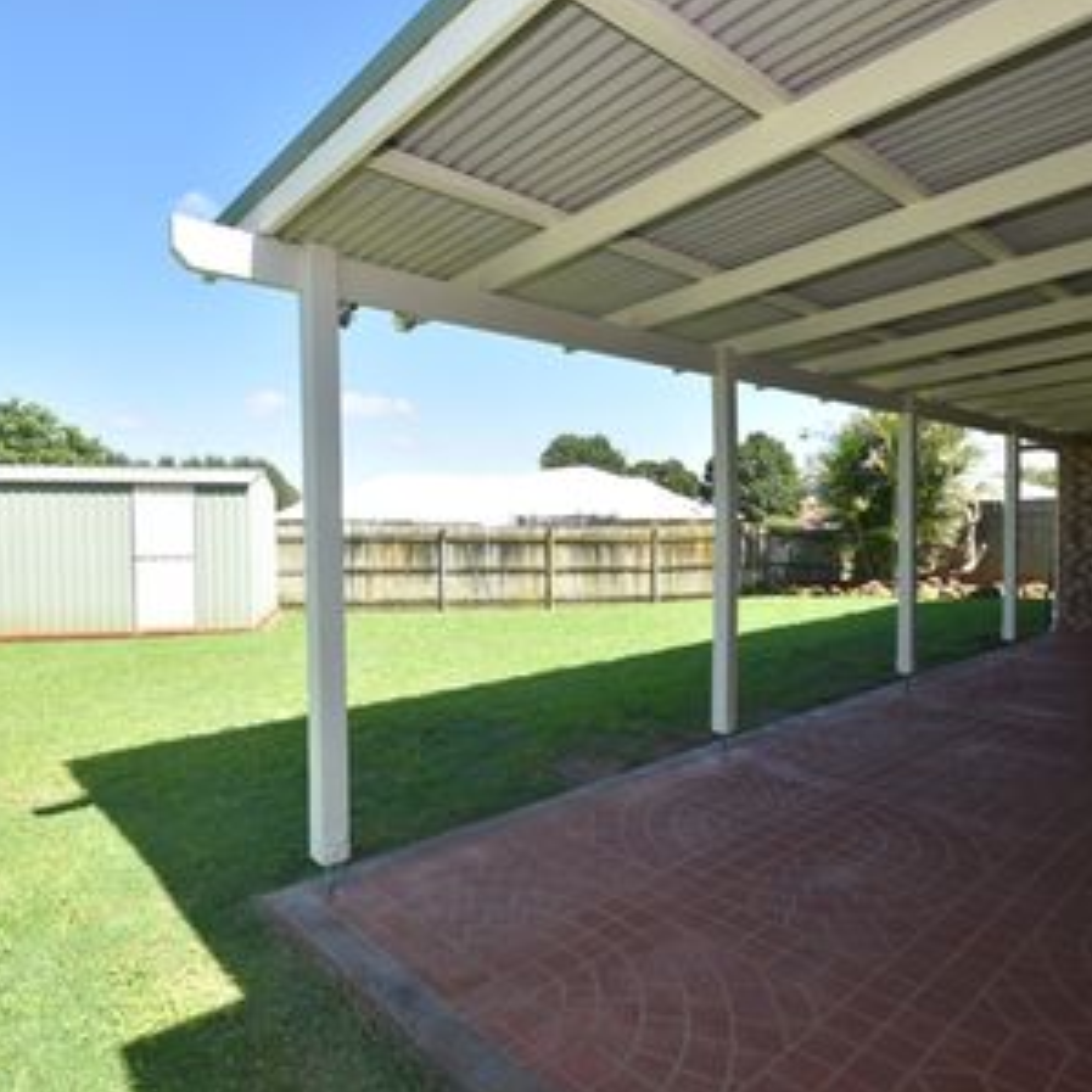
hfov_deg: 74.8
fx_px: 714
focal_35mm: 20
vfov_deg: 74.8
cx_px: 577
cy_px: 531
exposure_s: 1/200
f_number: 7.1
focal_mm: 10
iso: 100
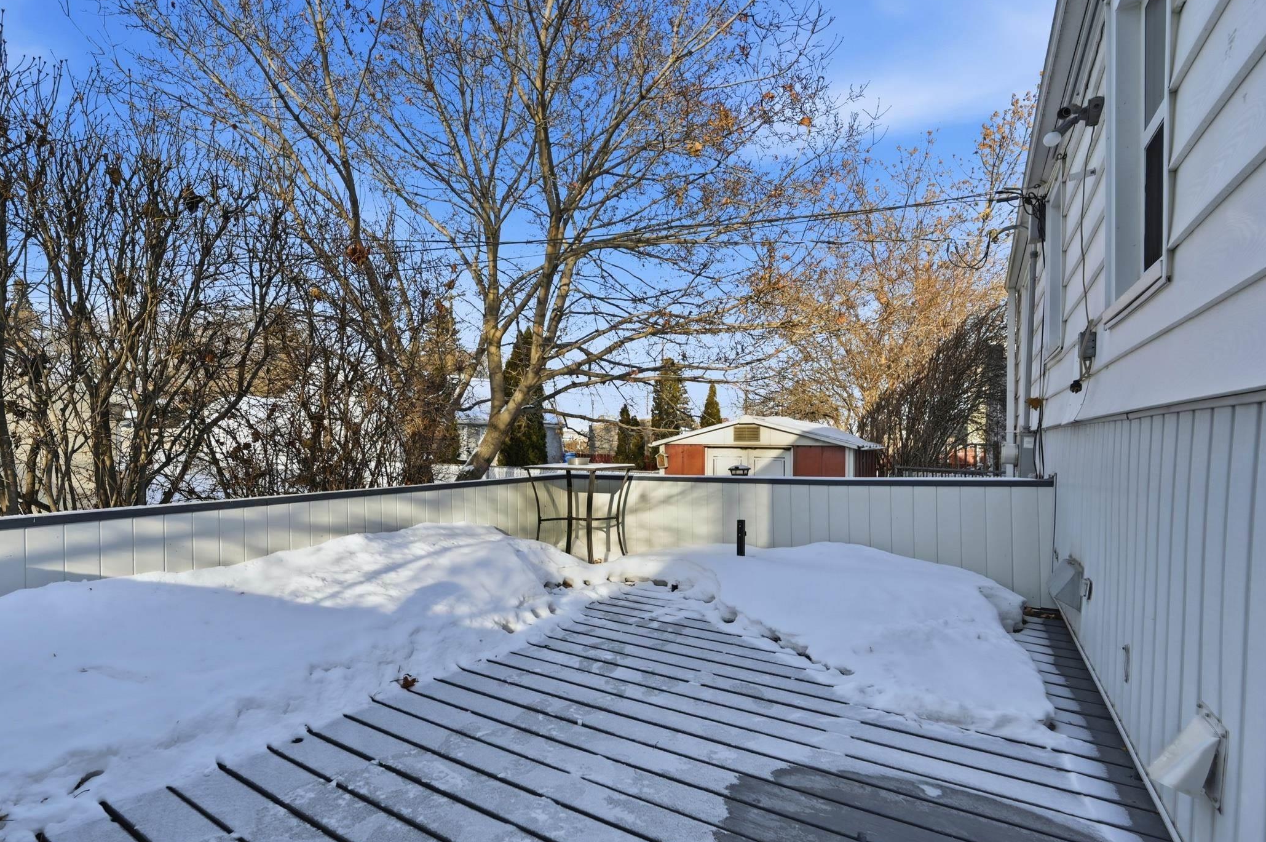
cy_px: 443
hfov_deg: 92.7
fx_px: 597
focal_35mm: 17
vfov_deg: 70.3
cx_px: 541
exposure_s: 1/800
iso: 100
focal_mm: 14
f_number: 10
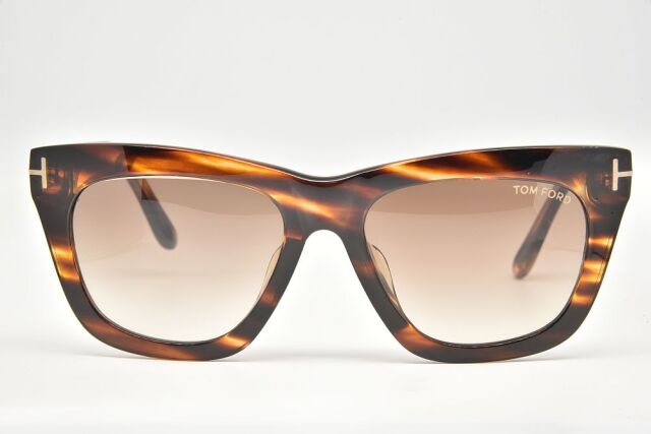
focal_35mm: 105
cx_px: 326
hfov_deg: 19.5
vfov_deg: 13.0
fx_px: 1899
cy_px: 217
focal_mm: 105
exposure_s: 1/4
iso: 200
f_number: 22
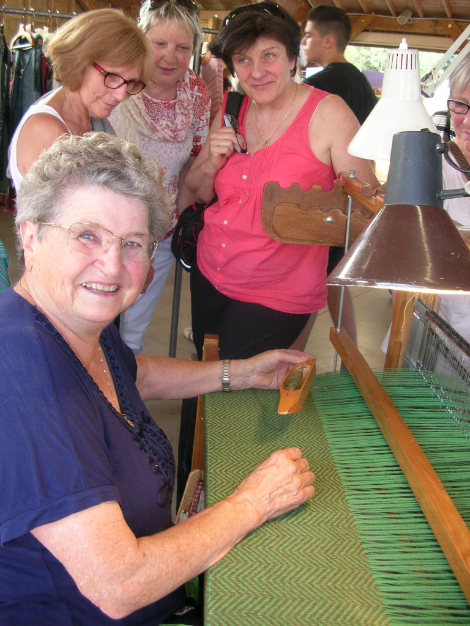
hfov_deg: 40.7
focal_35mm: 35
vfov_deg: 52.6
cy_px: 313
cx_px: 235
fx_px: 634
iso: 64
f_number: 2.8
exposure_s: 1/27.7
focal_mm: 5.8
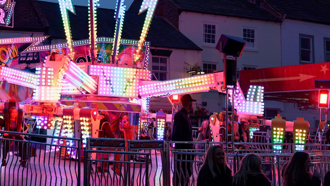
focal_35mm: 69
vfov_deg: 17.4
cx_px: 74
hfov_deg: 30.0
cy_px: 60
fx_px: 604
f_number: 4
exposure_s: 1/125
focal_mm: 39
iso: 500
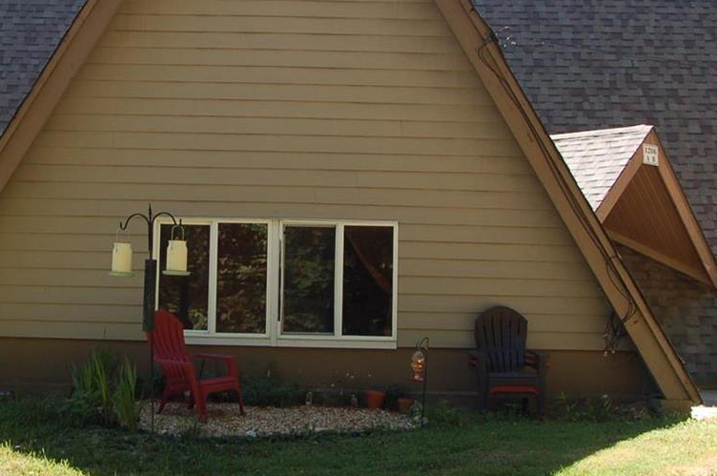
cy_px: 144
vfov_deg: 20.1
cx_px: 269
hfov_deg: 30.0
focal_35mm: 67
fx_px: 1334
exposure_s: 1/160
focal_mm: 21
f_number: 6.3
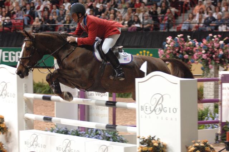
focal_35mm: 128
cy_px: 76
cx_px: 114
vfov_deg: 10.7
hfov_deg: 16.1
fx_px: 810
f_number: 2.8
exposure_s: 1/320
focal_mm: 85
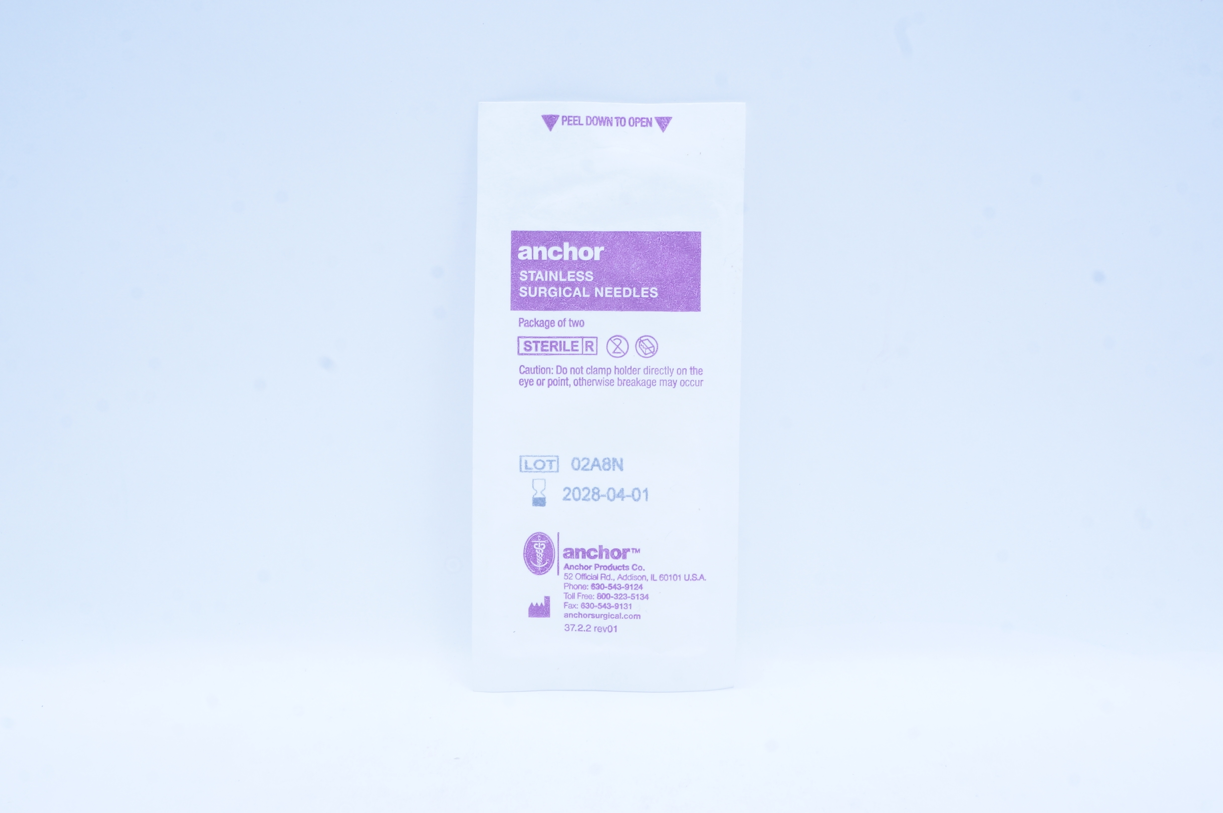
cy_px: 406
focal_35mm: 51
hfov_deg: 38.9
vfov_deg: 26.4
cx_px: 612
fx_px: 1731
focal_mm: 34
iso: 400
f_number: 14
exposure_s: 1/10
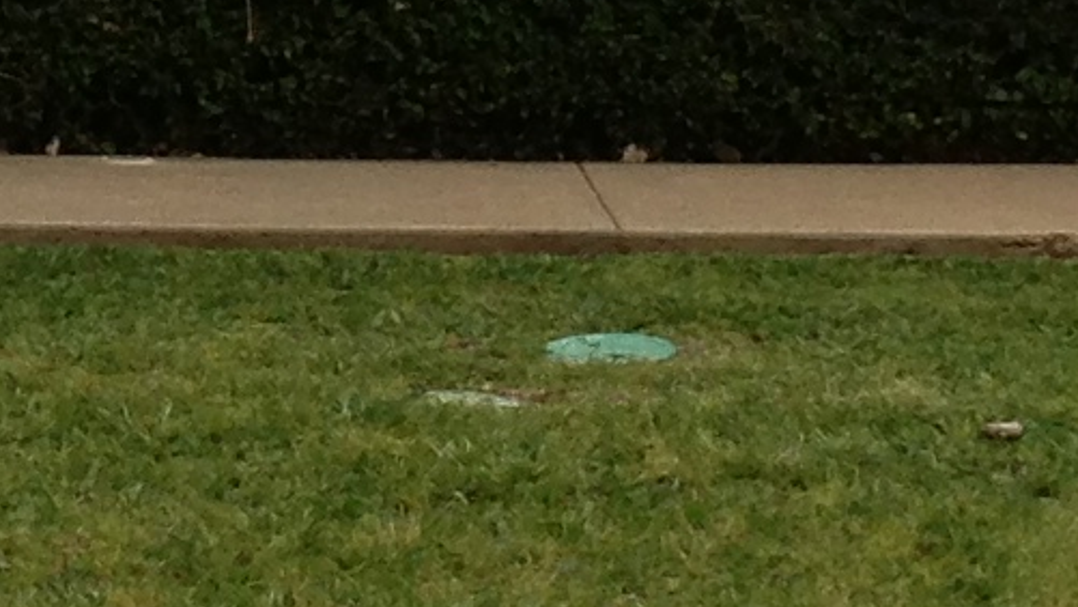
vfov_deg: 5.1
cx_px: 224
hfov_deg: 9.2
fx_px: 6690
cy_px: -372
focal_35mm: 234
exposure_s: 1/1153
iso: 50
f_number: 2.4
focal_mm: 4.13
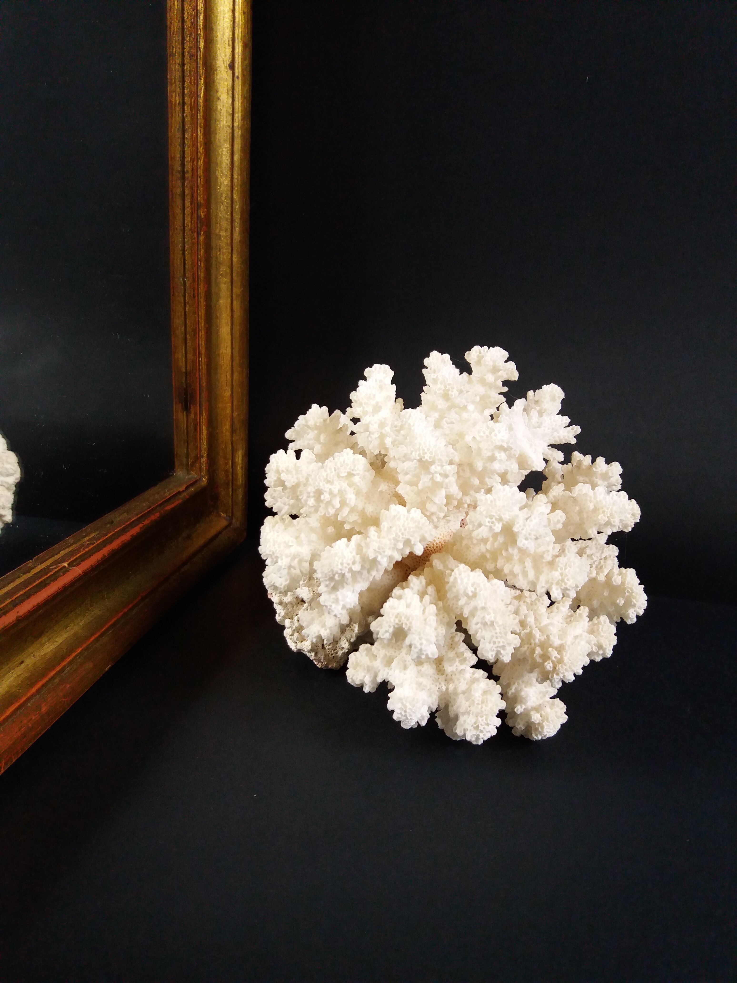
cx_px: 368
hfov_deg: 49.7
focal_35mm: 28
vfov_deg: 63.4
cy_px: 492
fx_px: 795
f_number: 1.9
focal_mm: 3.7
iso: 200
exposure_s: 1/179
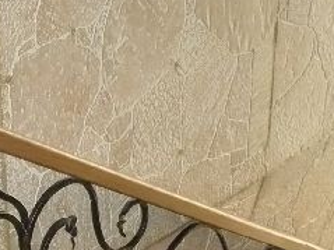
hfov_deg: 16.4
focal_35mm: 117
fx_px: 1128
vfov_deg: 12.2
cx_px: -28
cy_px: 334
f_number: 2.8
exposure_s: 1/30
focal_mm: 5.8
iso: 250
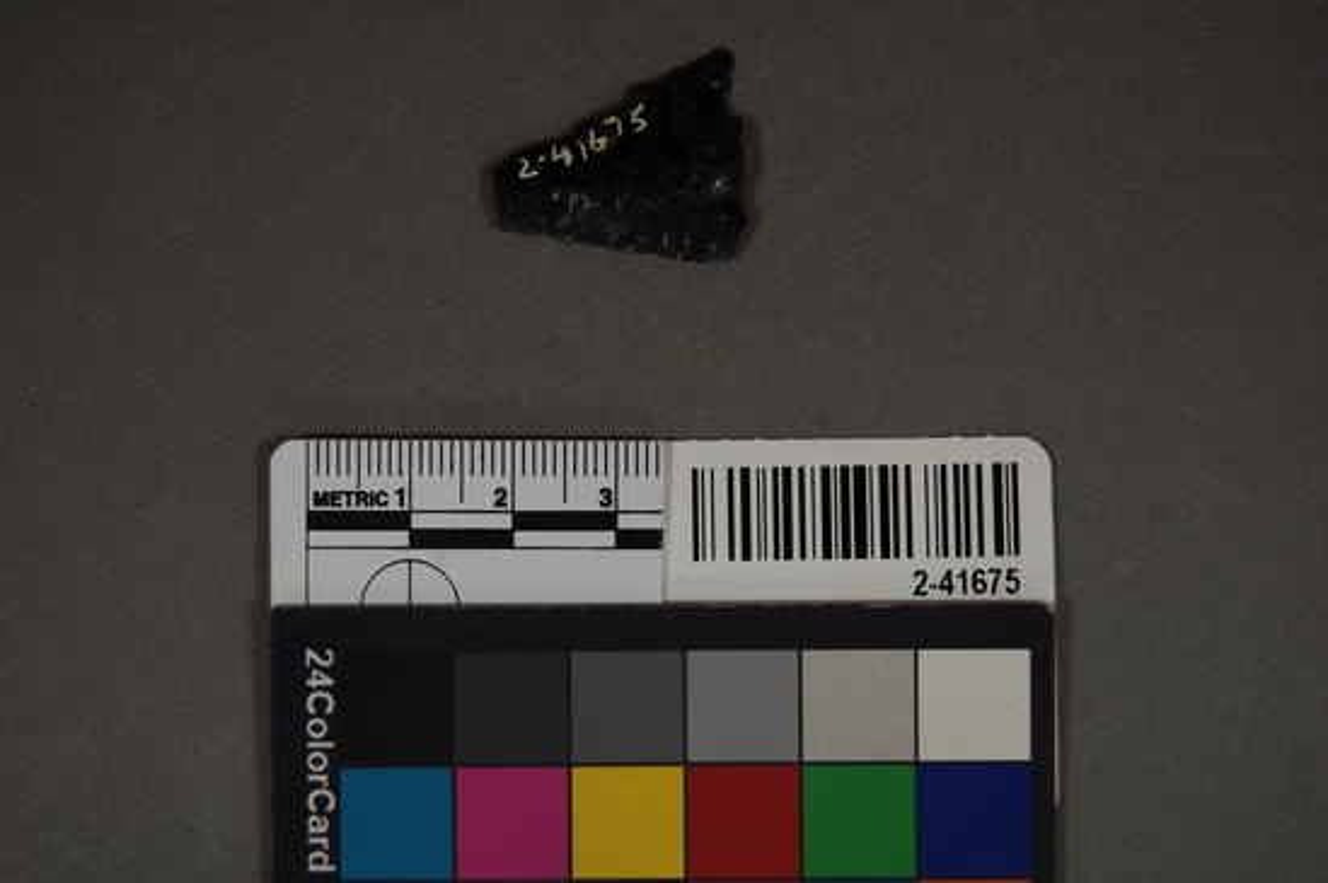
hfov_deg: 24.6
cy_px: 442
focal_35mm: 82
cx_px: 664
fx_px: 3041
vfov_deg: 16.5
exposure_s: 1/200
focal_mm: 55
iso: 200
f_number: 5.6
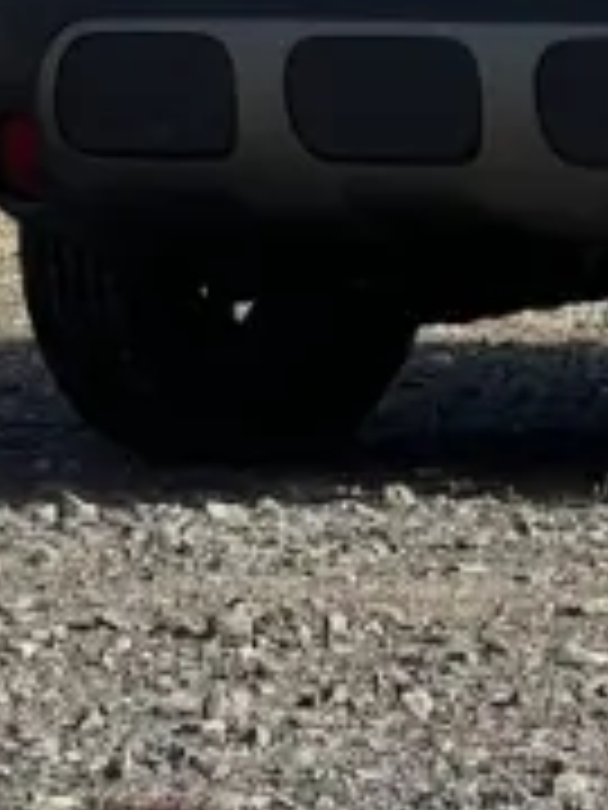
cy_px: -452
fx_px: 8548
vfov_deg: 5.4
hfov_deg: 4.0
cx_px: 1198
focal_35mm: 365
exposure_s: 1/626
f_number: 2.8
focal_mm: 9
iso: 32
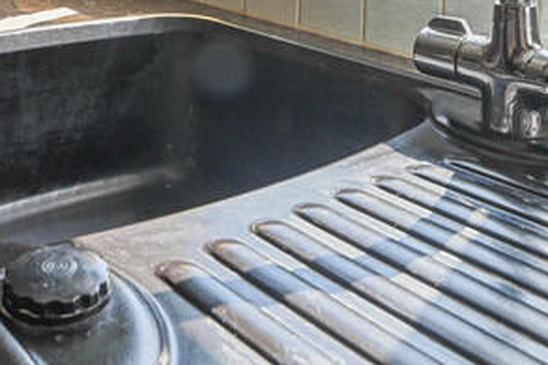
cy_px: -149
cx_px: 163
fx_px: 745
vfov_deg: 23.3
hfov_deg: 39.6
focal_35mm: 49
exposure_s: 1/10
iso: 400
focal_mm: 14
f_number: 8
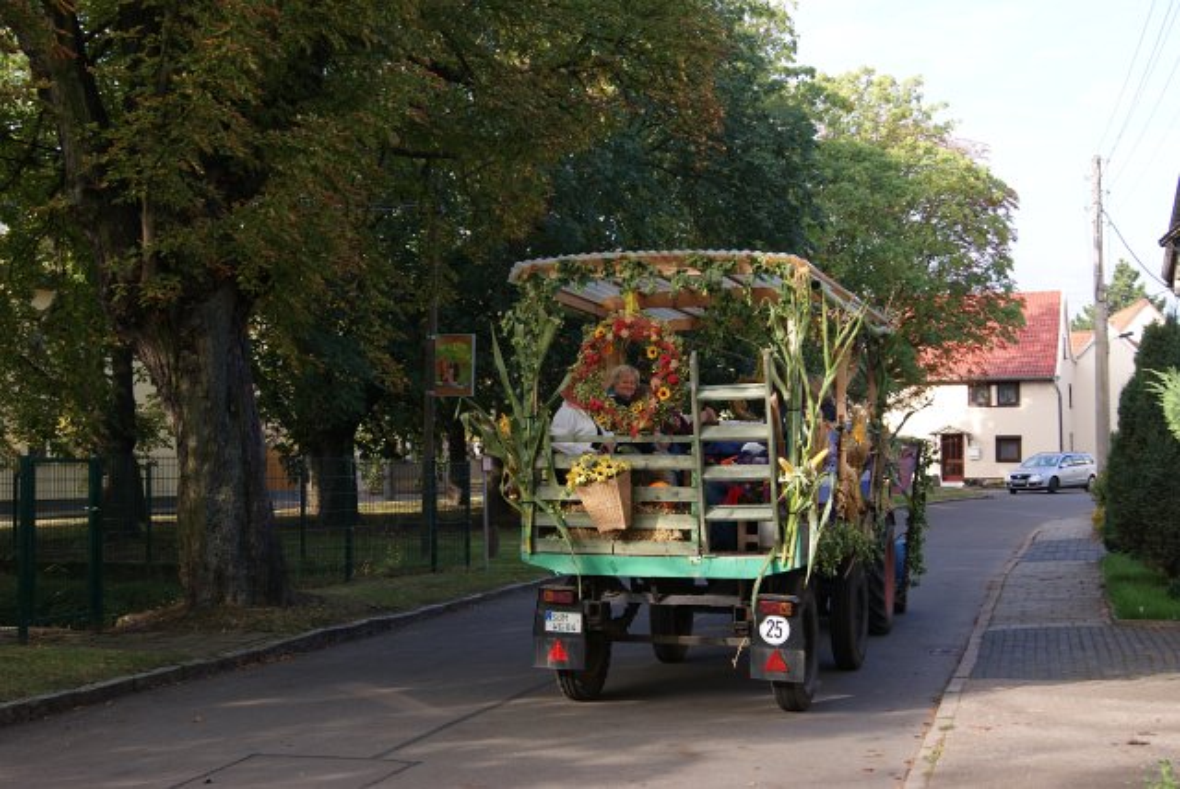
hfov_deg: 37.8
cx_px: 590
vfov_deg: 25.8
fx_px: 1722
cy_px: 394
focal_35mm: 52
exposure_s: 1/80
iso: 100
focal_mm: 35
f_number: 5.6
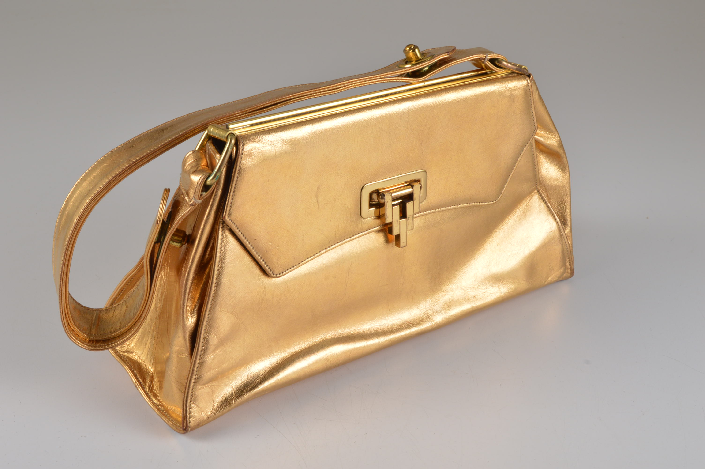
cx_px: 352
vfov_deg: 25.0
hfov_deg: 36.9
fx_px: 1057
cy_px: 234
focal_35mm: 54
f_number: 14
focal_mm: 36
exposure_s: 1/125
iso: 200
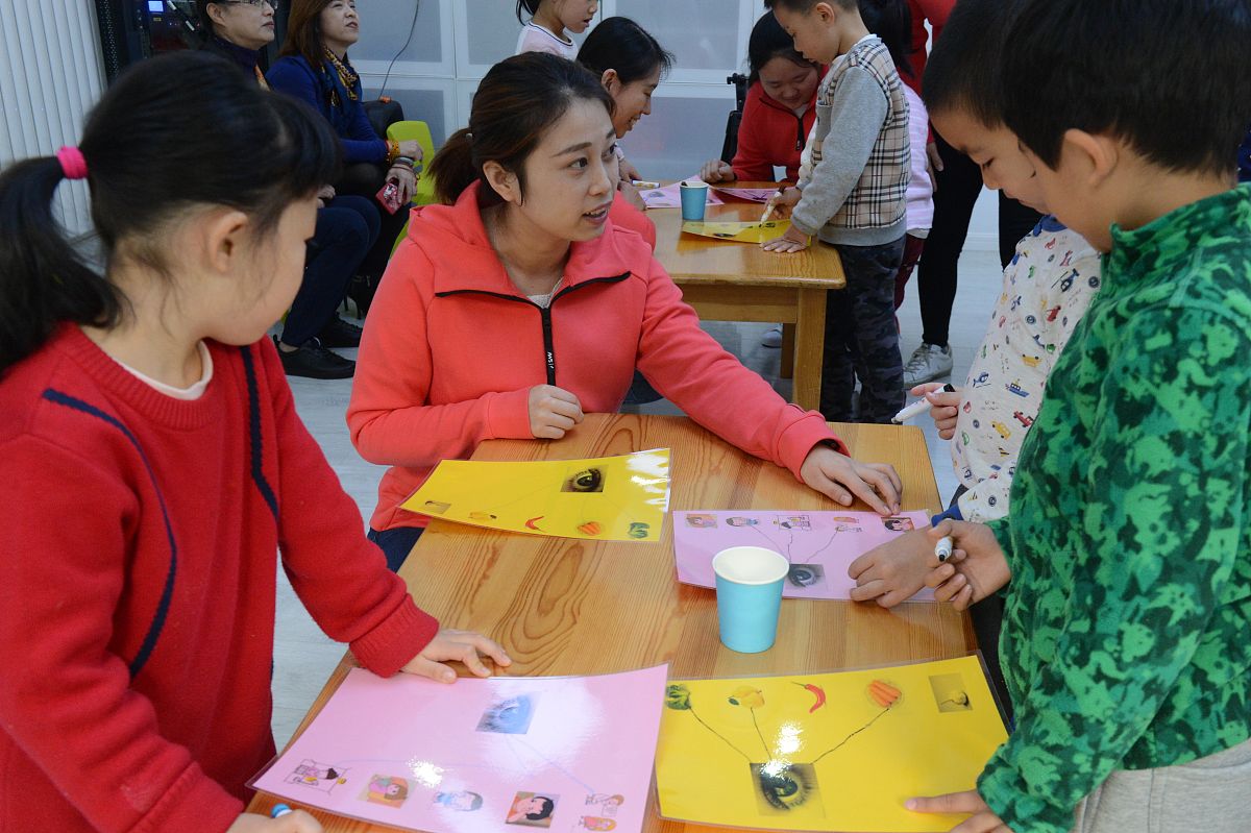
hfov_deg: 53.2
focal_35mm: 36
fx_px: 1250
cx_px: 626
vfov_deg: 36.8
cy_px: 416
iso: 4000
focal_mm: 36
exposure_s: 1/200
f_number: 7.1
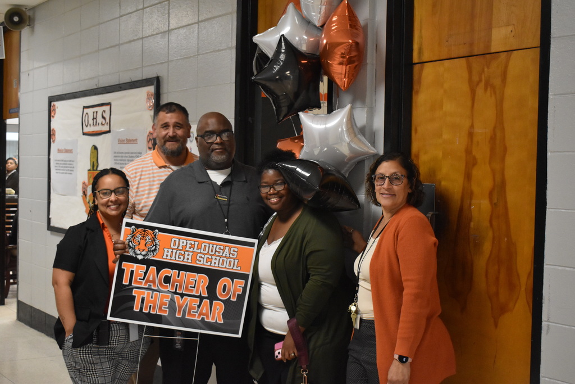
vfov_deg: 26.5
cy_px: 192
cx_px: 288
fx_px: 815
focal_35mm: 51
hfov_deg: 38.9
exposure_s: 1/125
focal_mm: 34
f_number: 4.5
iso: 3200
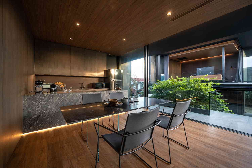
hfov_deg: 104.3
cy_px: 84
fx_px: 98
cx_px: 126
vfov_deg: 81.2
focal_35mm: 14
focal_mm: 14
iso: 250
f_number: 6.3
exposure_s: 1/6
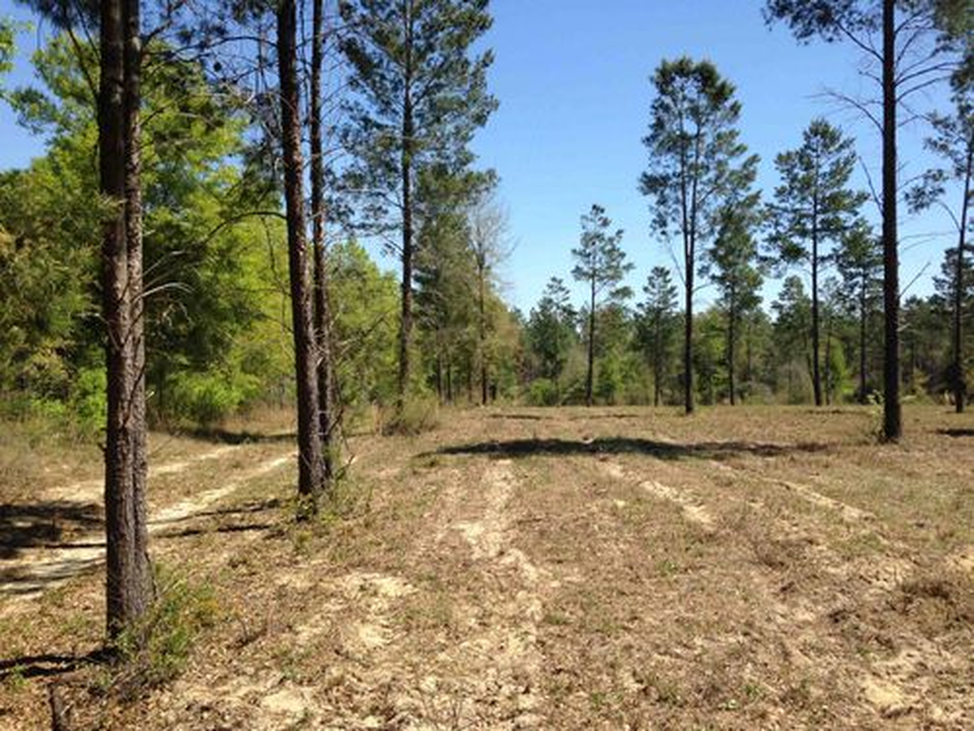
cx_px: 487
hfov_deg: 55.4
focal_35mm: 33
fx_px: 929
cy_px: 366
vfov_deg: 42.9
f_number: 2.4
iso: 50
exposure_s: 1/1232
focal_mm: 4.12
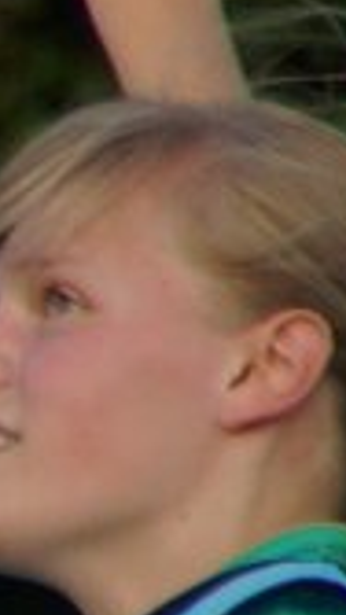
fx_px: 31398
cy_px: 889
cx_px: -1487
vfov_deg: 1.1
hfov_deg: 0.6
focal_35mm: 1926
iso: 400
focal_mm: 200
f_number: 6.3
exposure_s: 1/500
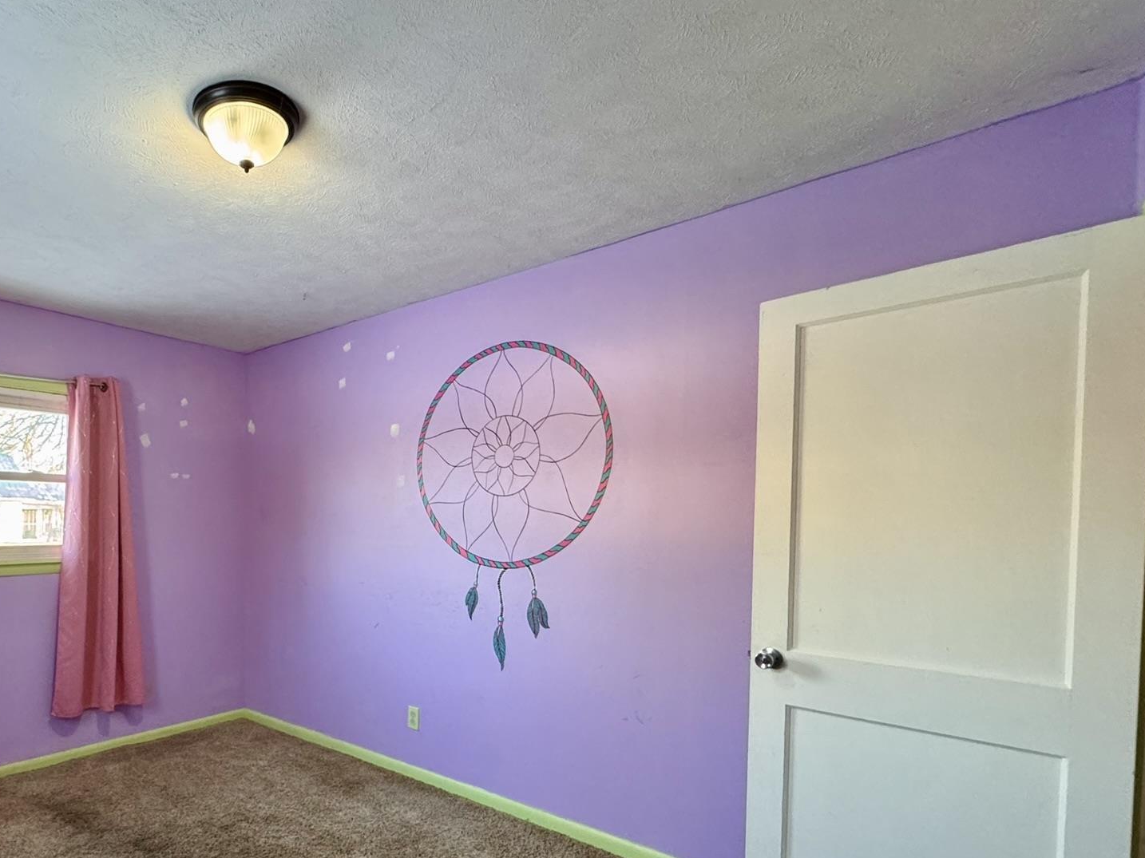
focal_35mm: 20
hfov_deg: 78.4
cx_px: 359
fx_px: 661
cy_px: 544
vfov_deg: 64.9
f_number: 2.2
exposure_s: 1/60
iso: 400
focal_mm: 2.22
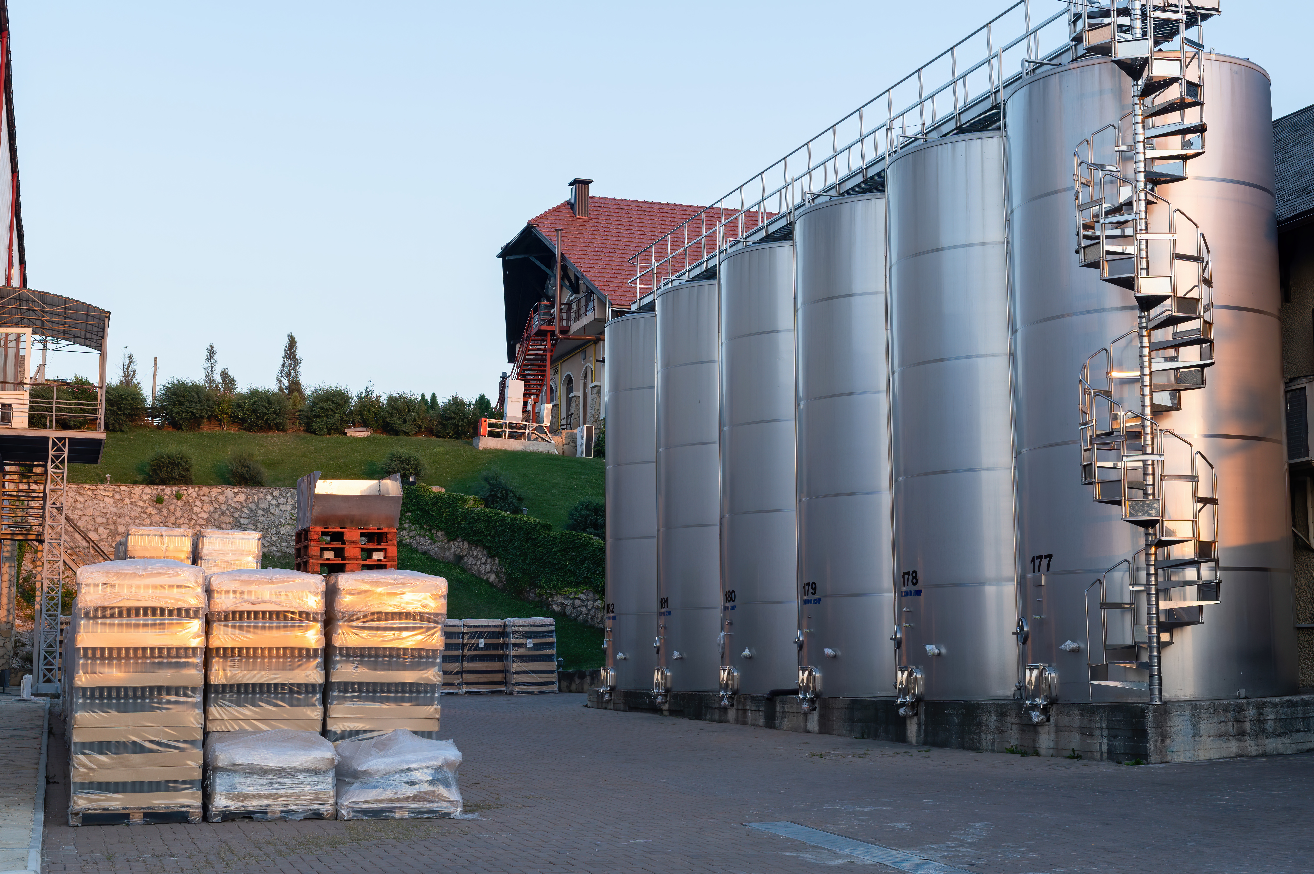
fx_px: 1824
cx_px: 657
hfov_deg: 39.6
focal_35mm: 50
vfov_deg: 27.0
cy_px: 437
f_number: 8
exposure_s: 1/100
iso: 200
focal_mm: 50
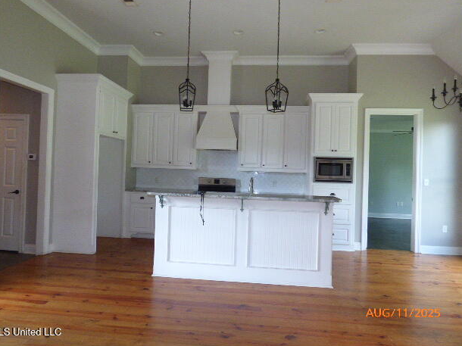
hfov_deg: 79.0
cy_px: 167
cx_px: 228
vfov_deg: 63.4
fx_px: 280
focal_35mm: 21
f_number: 2.8
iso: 400
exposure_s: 1/60
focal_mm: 3.58
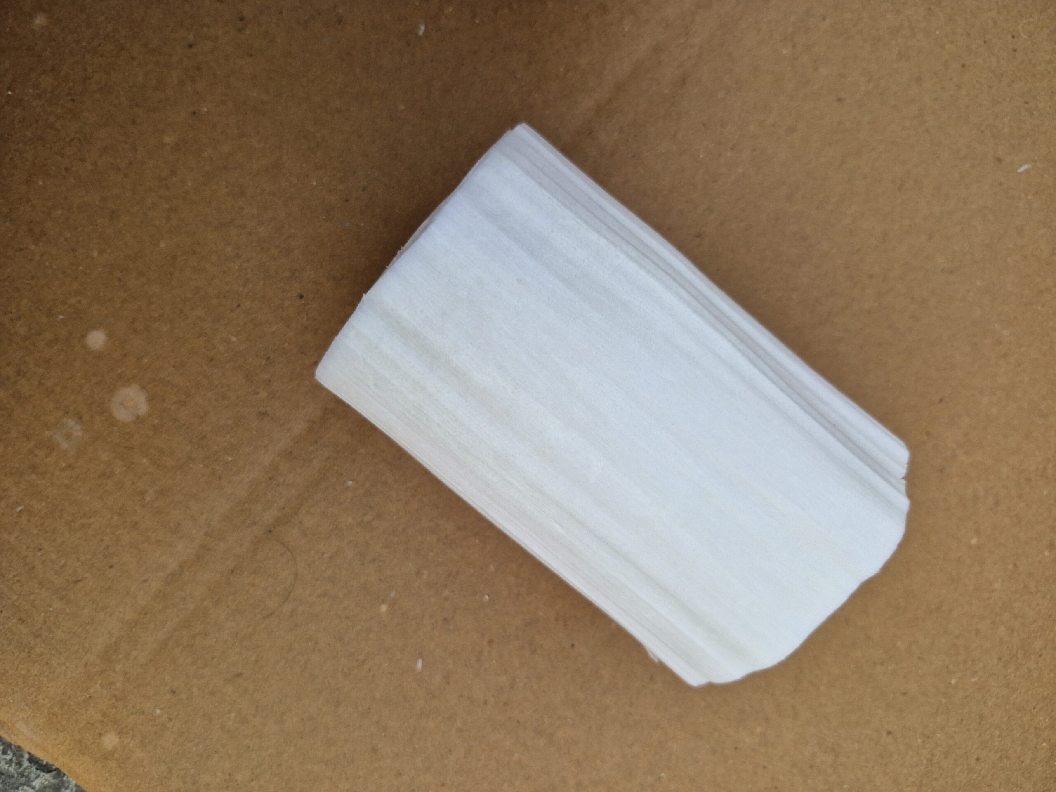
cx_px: 528
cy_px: 396
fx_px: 702
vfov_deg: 58.9
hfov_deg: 73.9
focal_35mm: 23
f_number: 1.8
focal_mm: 5.54
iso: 50
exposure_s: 1/204
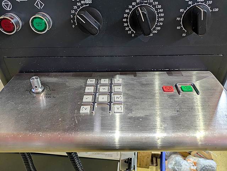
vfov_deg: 54.9
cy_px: 86
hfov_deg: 69.4
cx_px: 114
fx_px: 164
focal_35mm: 25
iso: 143
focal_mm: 5.43
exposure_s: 1/50
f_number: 1.89
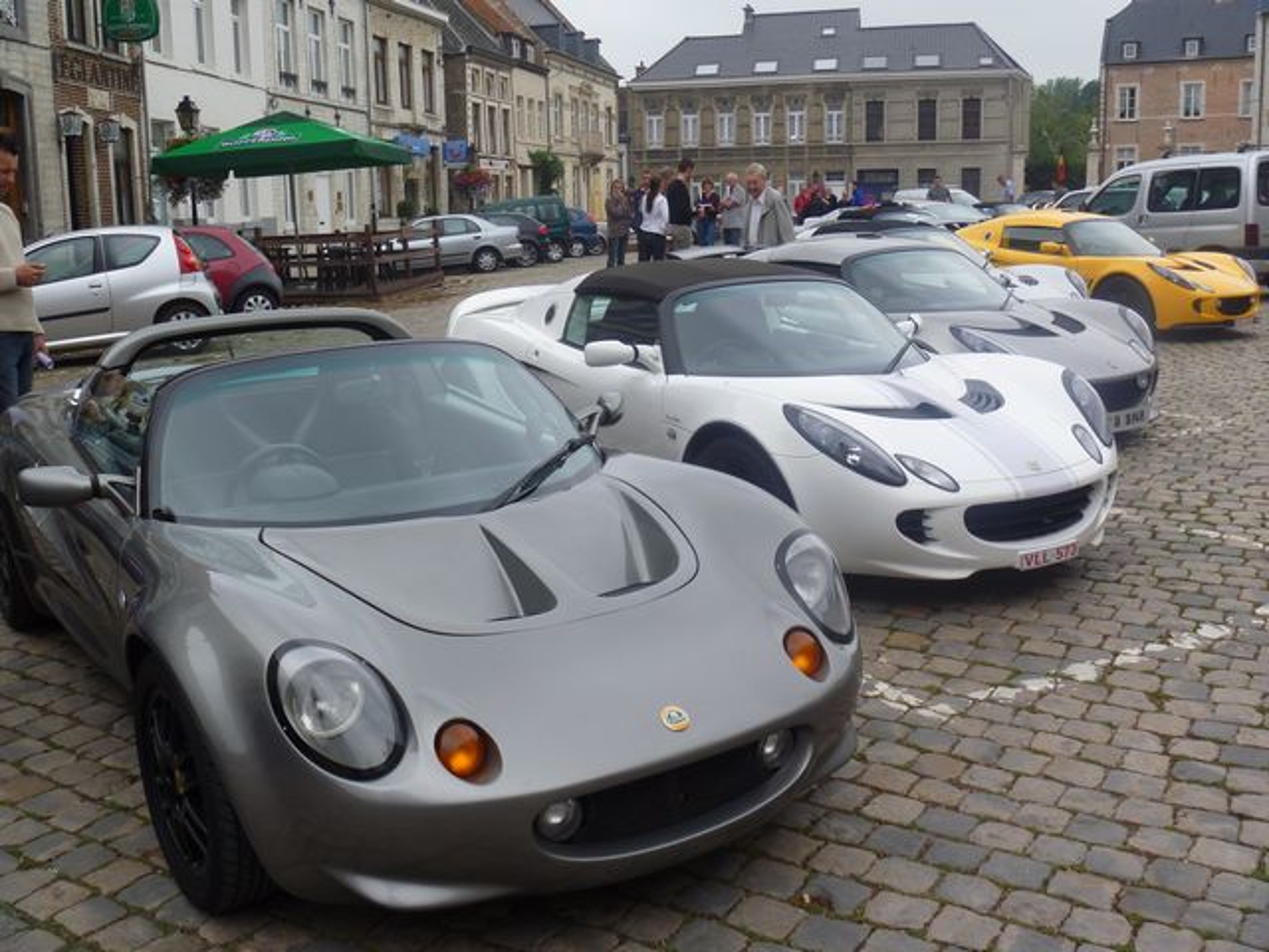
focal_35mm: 35
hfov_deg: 52.6
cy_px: 476
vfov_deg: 40.7
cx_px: 634
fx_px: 1283
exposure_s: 1/200
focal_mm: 6.3
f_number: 4.5
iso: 80
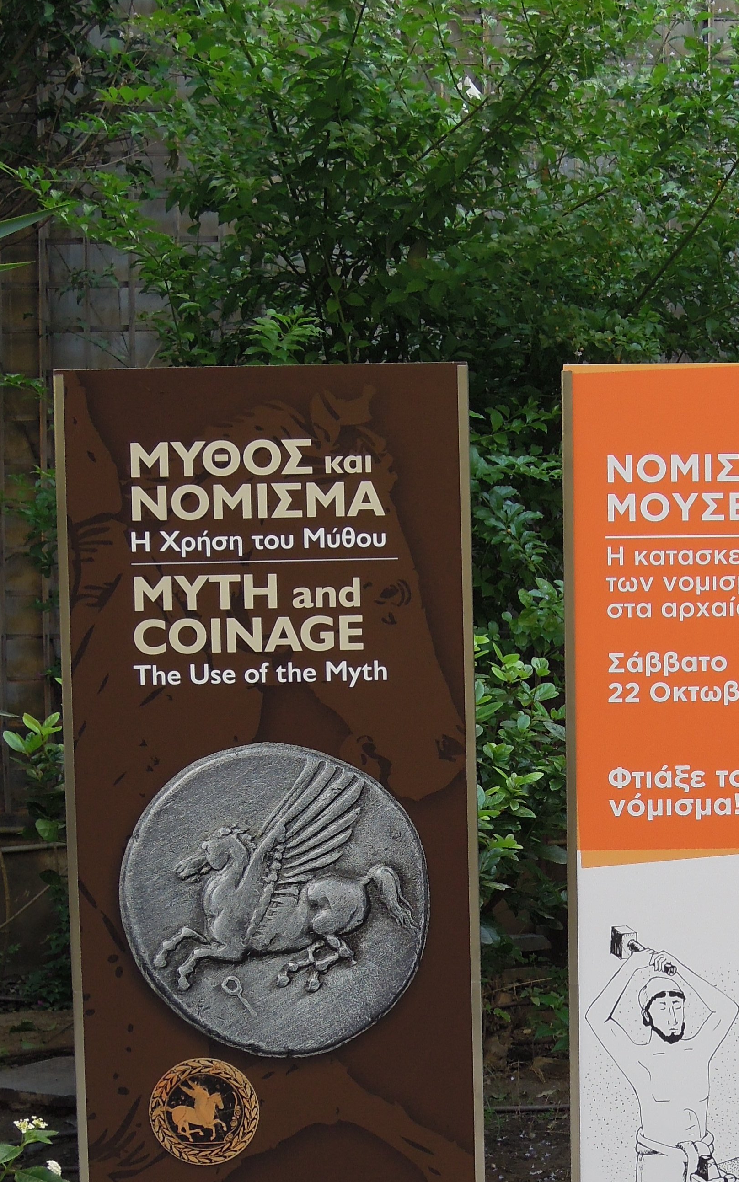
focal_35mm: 82
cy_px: 796
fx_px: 2642
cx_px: 568
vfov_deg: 25.1
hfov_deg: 15.8
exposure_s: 1/80
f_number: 3.7
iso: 160
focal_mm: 9
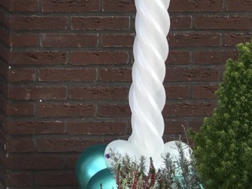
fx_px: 933
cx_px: -156
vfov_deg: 11.2
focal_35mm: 128
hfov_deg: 14.1
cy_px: -73
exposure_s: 1/327
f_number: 2.2
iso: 25
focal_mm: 4.15
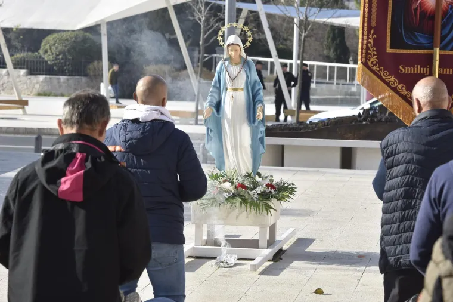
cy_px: 151
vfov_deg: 11.2
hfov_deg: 16.8
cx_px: 226
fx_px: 1534
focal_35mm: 122
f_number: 11
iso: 320
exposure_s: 1/320
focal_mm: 122
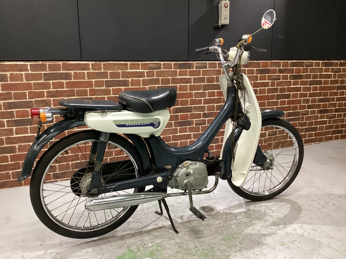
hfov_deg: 58.4
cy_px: 130
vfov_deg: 45.4
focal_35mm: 31
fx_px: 310
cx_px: 173
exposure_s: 1/60
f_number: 2.4
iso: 320
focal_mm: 3.3
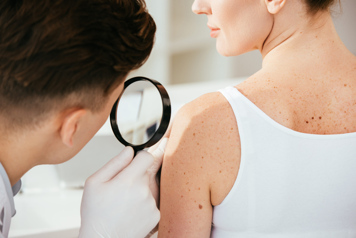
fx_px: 1385
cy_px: 119
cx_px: 178
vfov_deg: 9.8
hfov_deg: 14.6
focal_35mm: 140
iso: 320
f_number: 5
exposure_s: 1/200
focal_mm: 140
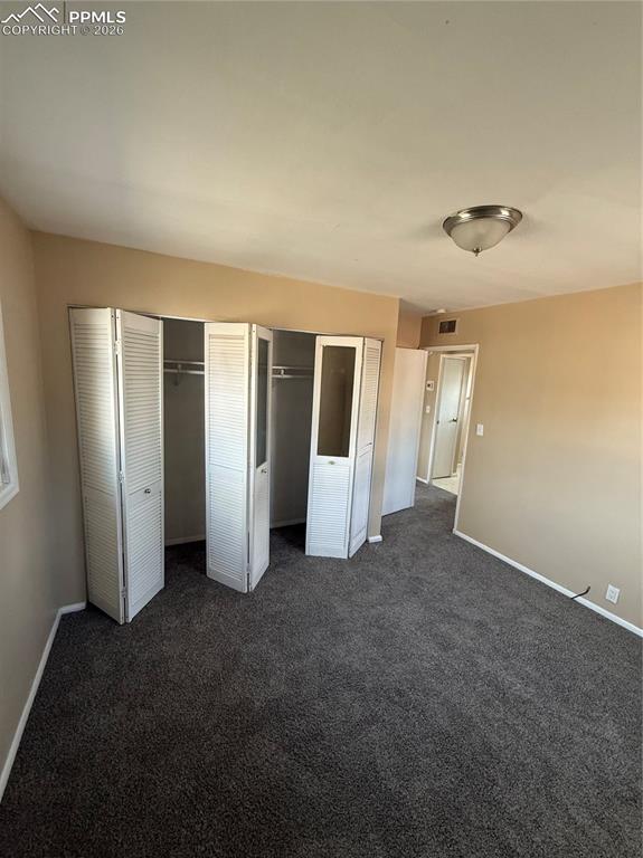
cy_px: 429
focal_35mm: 14
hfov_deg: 85.6
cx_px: 322
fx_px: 347
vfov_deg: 102.1
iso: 250
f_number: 2.2
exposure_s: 1/99
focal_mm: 2.22
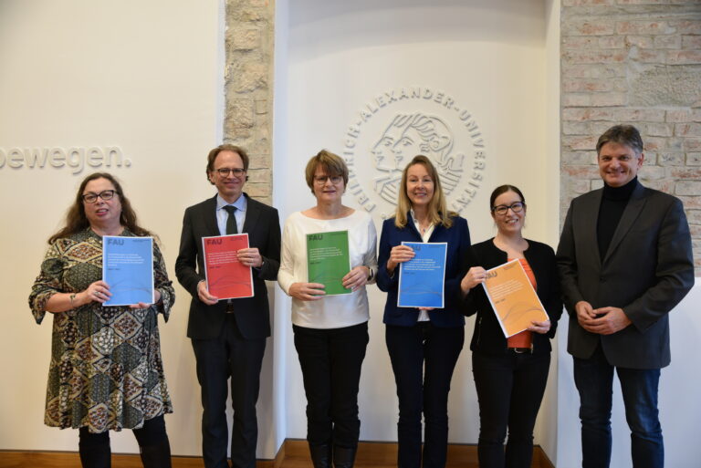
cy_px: 234
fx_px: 623
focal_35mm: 32
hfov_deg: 58.7
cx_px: 350
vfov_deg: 41.2
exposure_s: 1/60
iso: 800
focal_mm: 32
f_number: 2.8
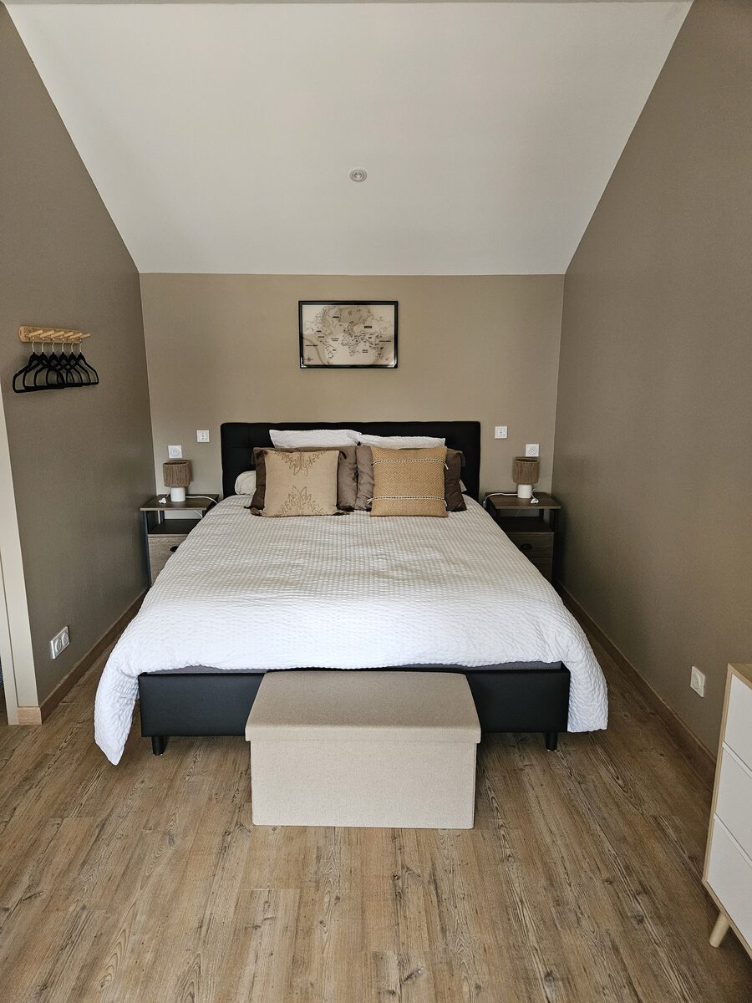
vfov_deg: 73.9
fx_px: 666
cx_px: 376
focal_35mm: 23
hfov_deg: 58.9
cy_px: 502
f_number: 1.8
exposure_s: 1/100
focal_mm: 5.4
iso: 640
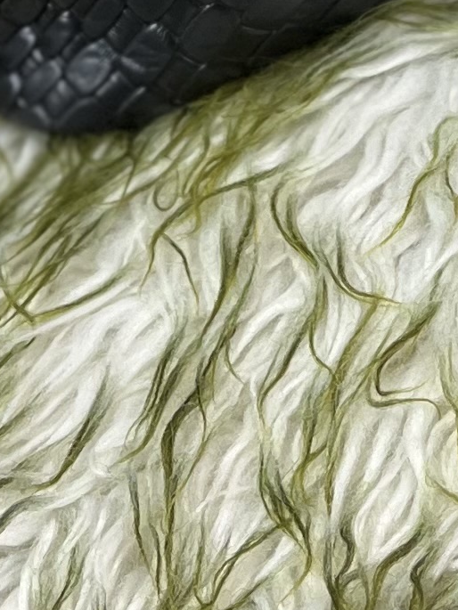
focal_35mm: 153
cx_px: 214
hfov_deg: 9.7
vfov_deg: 12.0
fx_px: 2698
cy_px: -436
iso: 125
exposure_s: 1/100
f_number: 1.6
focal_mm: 5.1
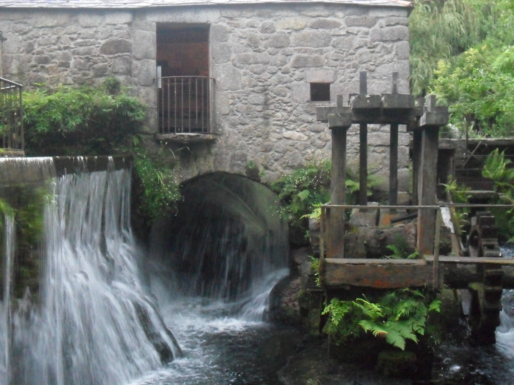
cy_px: 192
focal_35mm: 52
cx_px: 257
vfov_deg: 28.0
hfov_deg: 36.8
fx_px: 772
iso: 800
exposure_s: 1/15
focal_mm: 9.3
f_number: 5
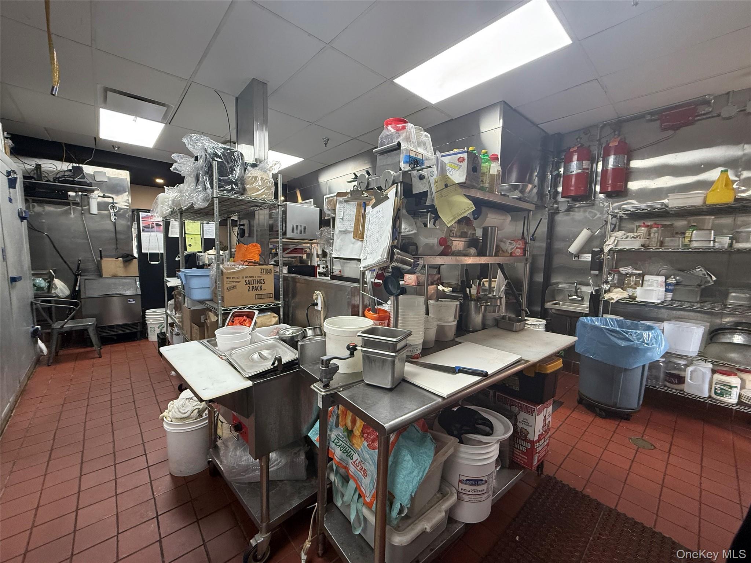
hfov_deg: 102.1
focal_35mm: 14
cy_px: 282
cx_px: 376
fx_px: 304
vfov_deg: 85.7
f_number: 2.2
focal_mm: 2.22
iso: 250
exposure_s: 1/120
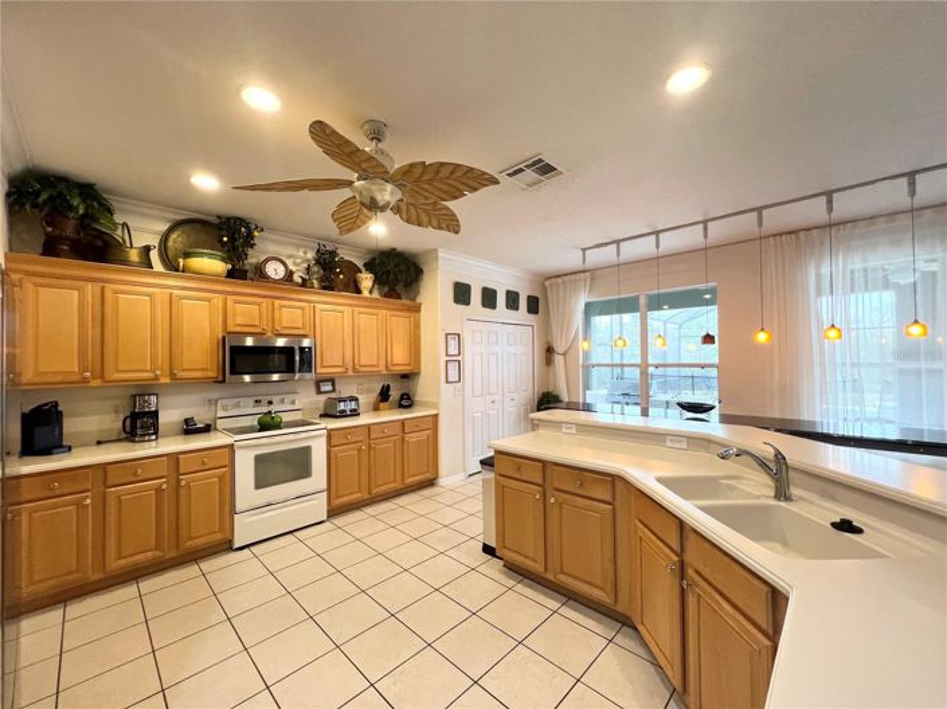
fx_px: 355
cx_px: 474
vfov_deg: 89.9
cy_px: 354
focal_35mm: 13
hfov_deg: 106.2
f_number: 1.8
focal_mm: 1.57
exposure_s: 1/60
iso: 125
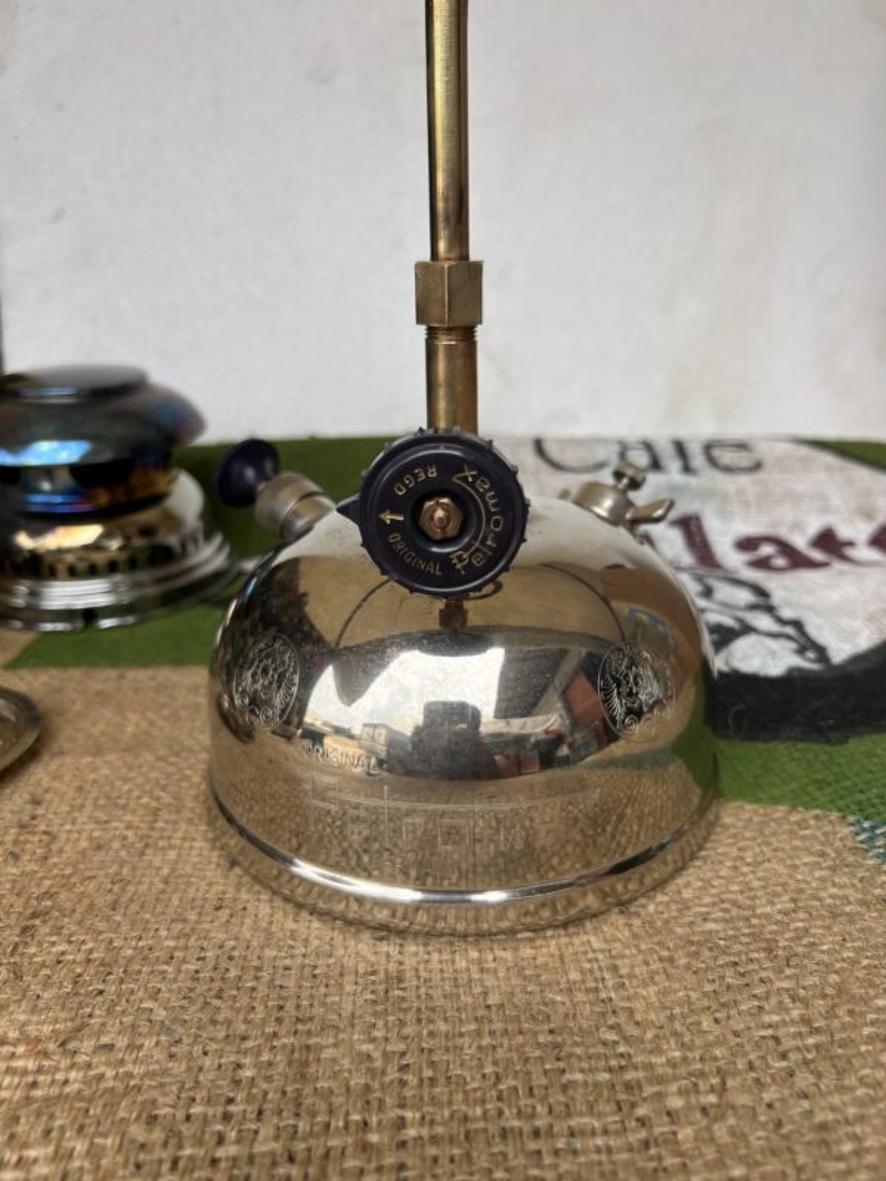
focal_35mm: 26
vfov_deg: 67.3
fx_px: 887
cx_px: 443
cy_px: 590
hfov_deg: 53.1
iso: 50
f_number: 1.5
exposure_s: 1/1009
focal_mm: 5.7
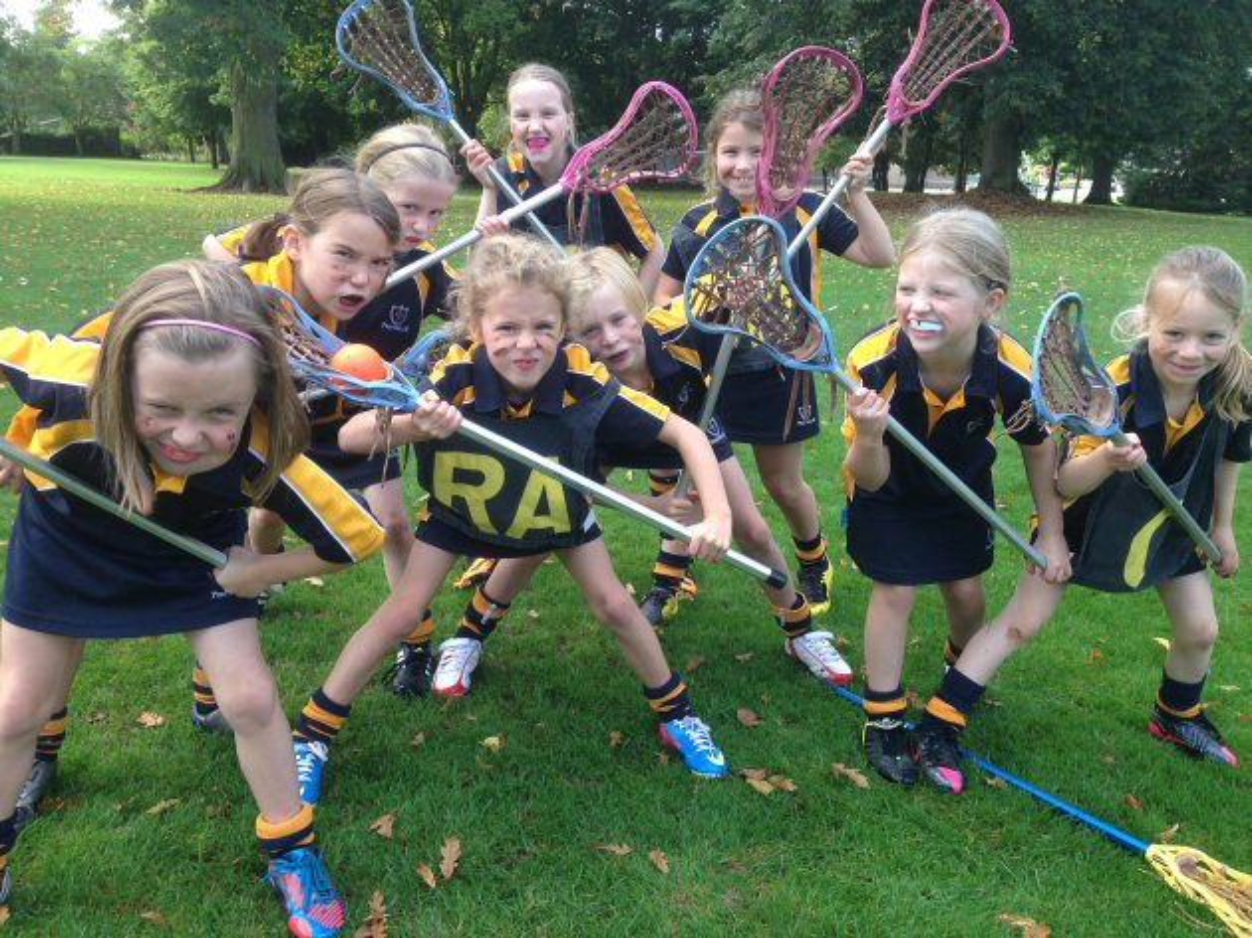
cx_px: 626
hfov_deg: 55.4
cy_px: 469
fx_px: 1193
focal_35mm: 33
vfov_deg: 42.9
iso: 50
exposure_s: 1/132
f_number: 2.4
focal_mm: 4.12
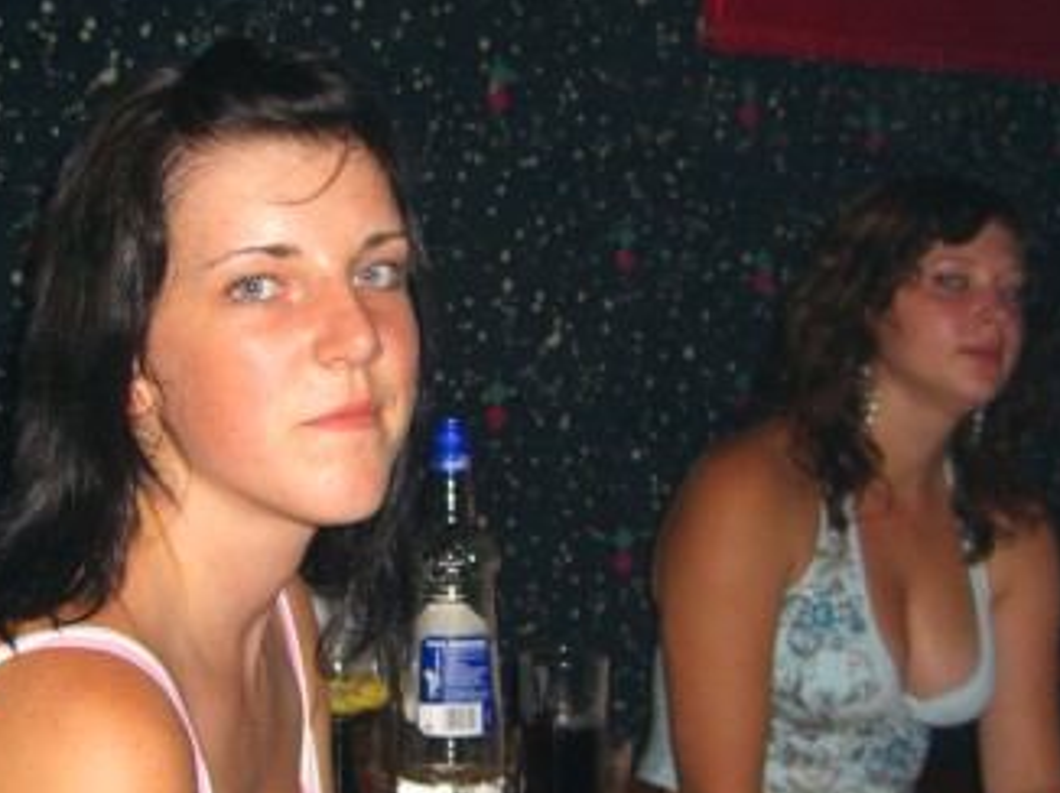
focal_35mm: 70
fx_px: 2142
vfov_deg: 21.0
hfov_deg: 27.8
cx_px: 462
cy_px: 462
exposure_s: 1/60
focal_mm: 7.9
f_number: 2.8
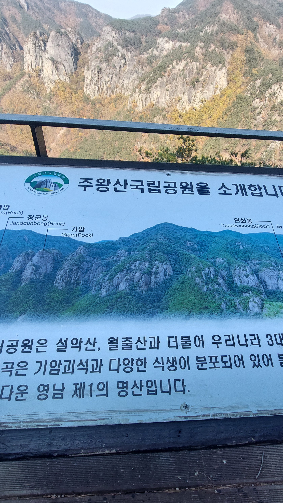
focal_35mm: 19
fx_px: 254
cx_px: 156
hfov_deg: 58.2
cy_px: 253
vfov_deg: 89.6
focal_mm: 1.74
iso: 50
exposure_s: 1/522
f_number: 2.2
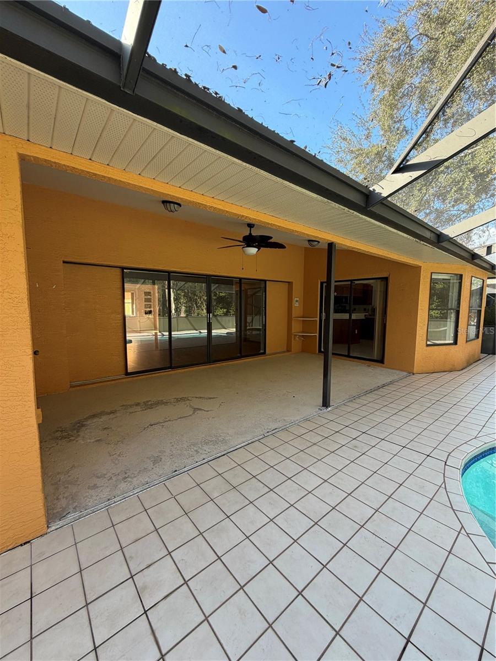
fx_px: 267
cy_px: 330
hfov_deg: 85.7
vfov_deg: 102.1
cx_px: 248
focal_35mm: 14
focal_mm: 2.22
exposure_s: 1/121
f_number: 2.2
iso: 50
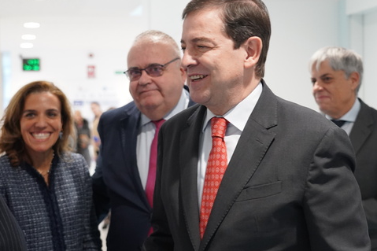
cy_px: 135
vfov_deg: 18.9
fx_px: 754
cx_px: 164
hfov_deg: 28.1
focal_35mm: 72
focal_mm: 46
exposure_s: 1/160
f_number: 4
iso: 5000
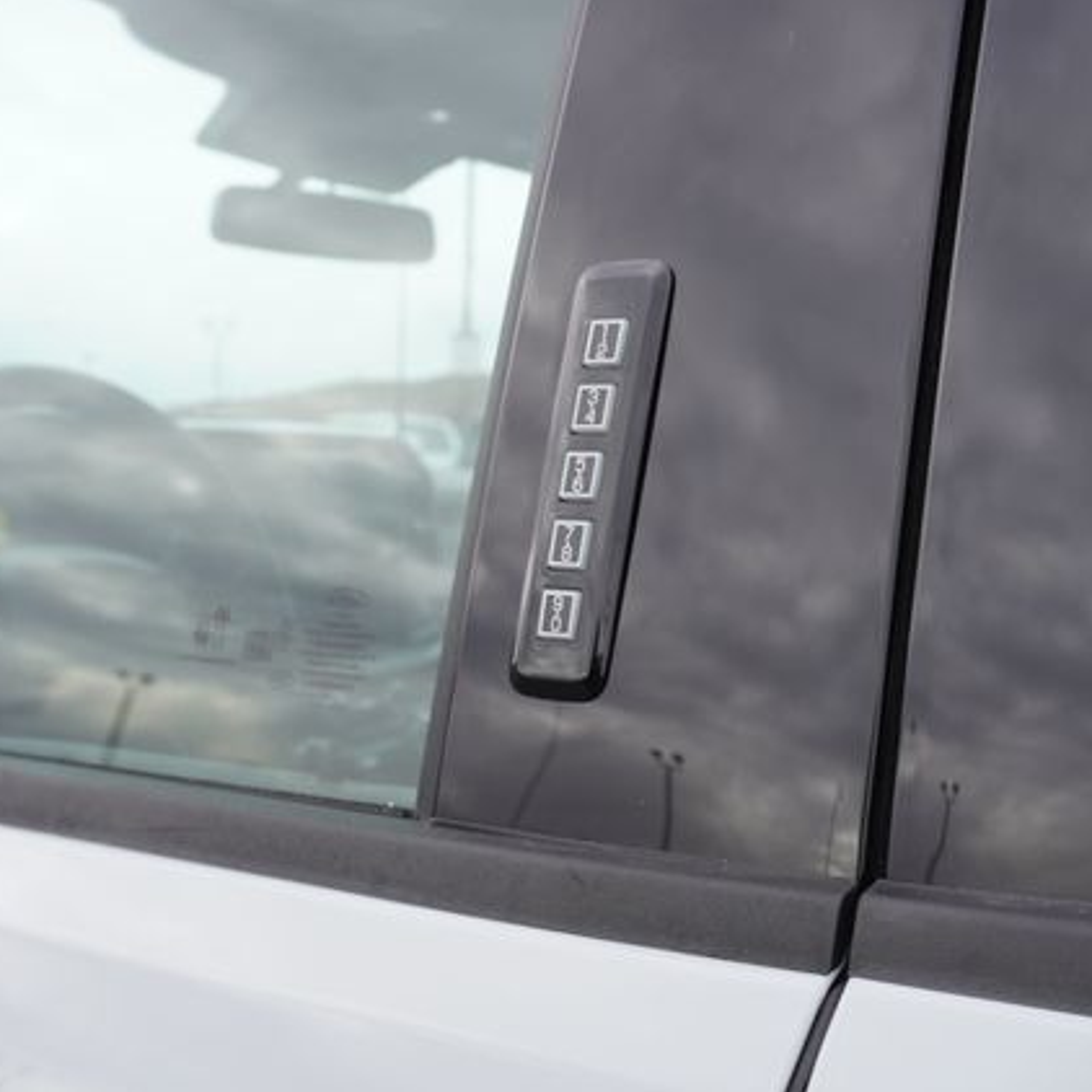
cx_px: 520
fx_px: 1451
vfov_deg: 41.3
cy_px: 543
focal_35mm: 41
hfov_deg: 41.2
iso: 100
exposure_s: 1/80
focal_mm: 21
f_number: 5.6
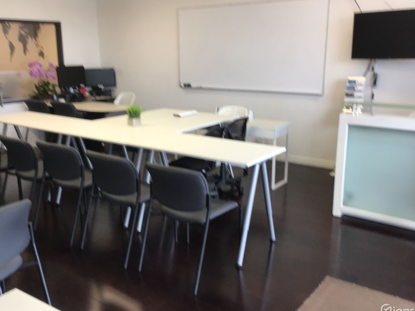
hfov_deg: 52.6
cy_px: 152
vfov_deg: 40.7
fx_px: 420
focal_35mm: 35
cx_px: 206
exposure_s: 1/30
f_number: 2.4
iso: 64
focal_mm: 3.3
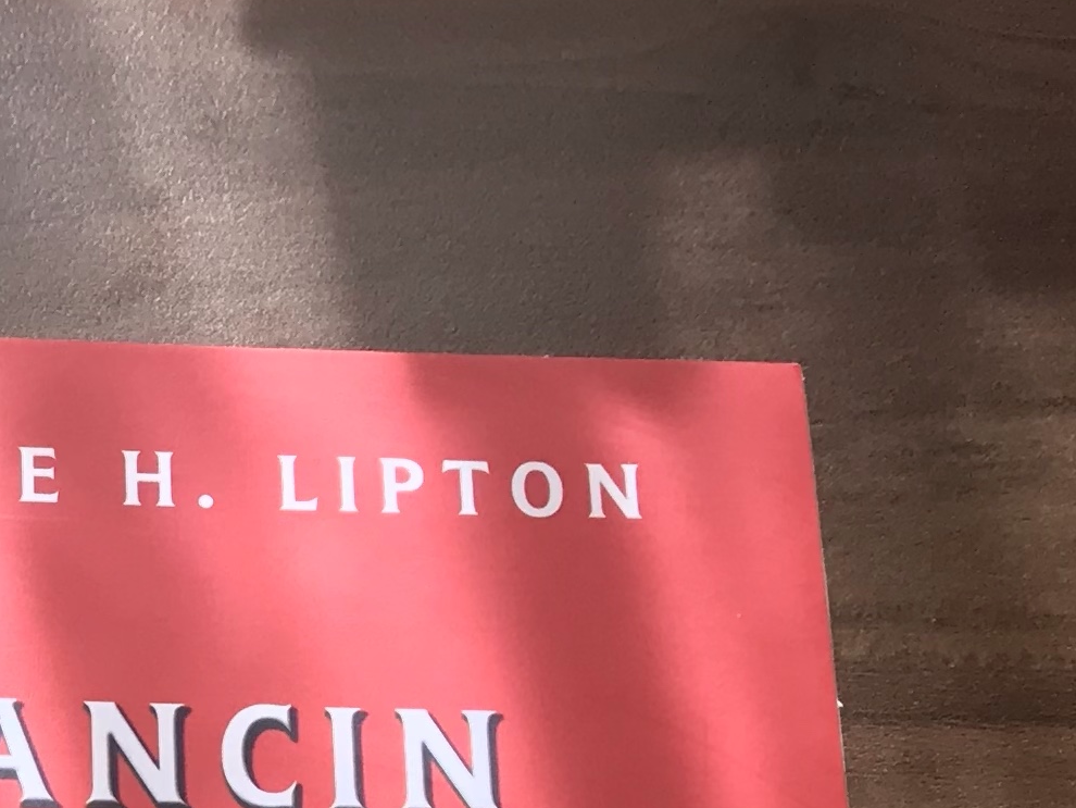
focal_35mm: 114
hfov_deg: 16.2
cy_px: 1250
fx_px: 3544
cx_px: -366
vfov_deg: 12.3
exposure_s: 1/220
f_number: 1.8
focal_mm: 3.99
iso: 20
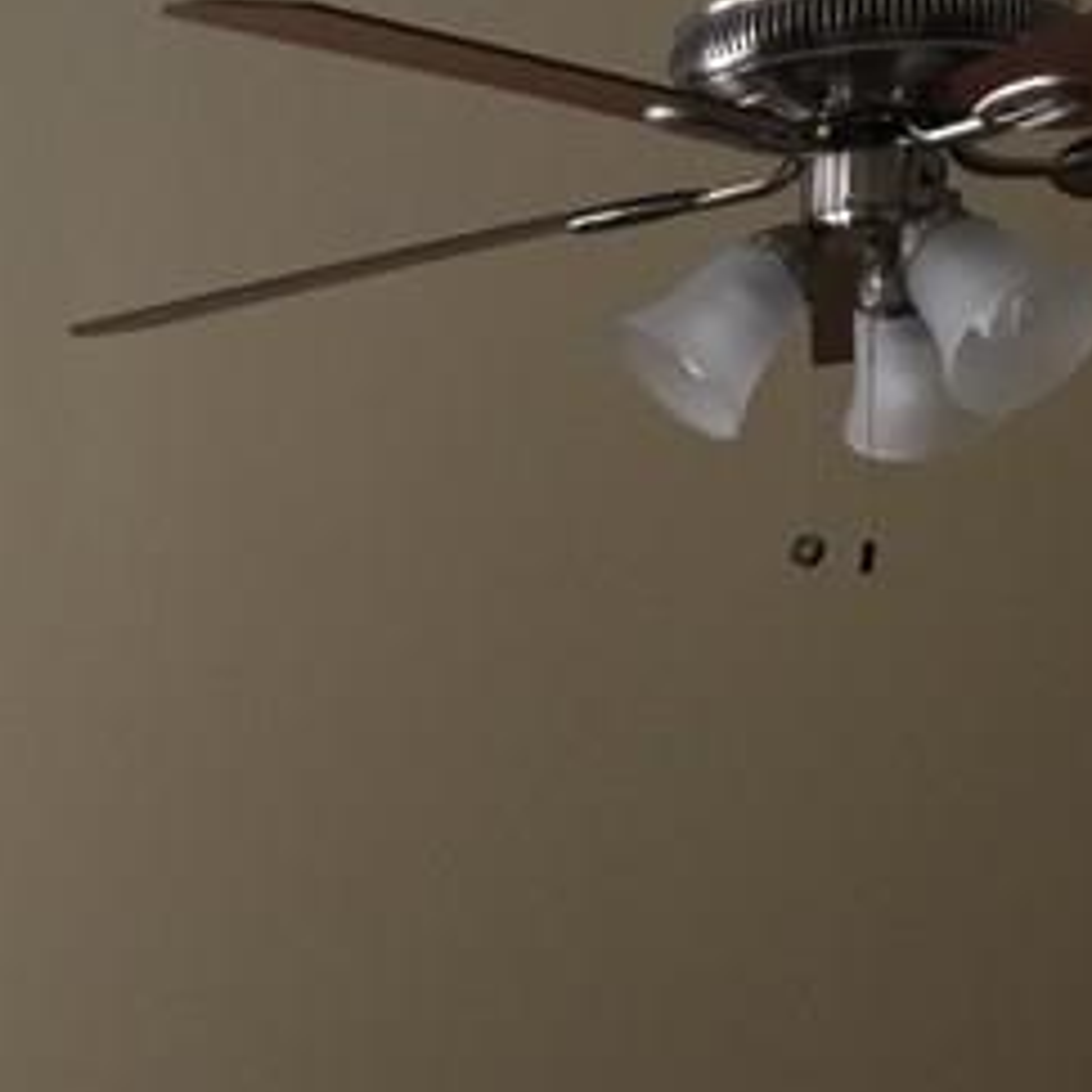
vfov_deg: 15.9
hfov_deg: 15.5
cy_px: 984
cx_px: -225
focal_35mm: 108
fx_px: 3855
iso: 64
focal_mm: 4.15
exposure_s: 1/30
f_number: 2.2
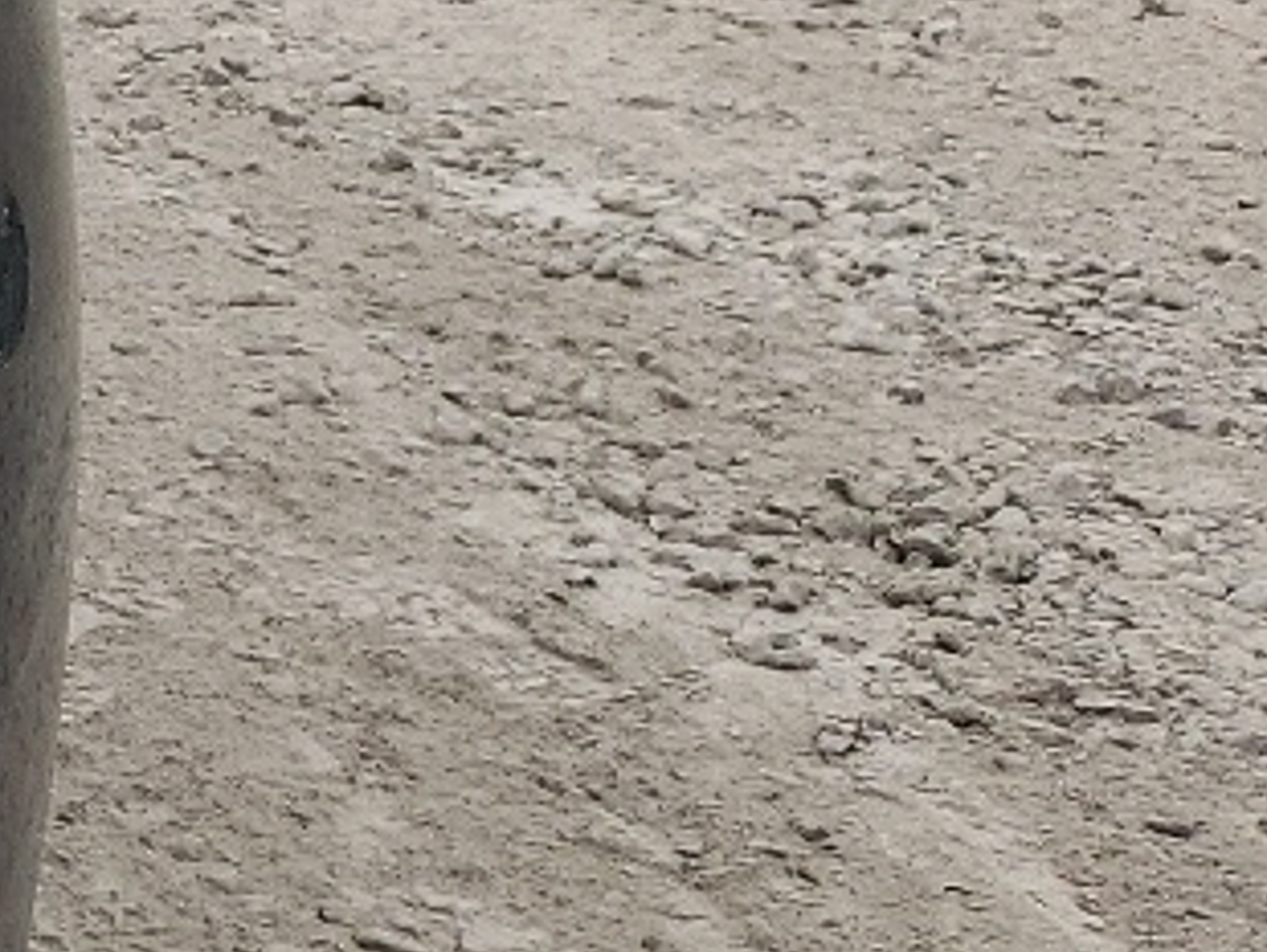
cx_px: -1868
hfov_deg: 11.7
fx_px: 4908
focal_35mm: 134
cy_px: -143
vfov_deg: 10.9
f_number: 1.5
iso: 50
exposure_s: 1/1667
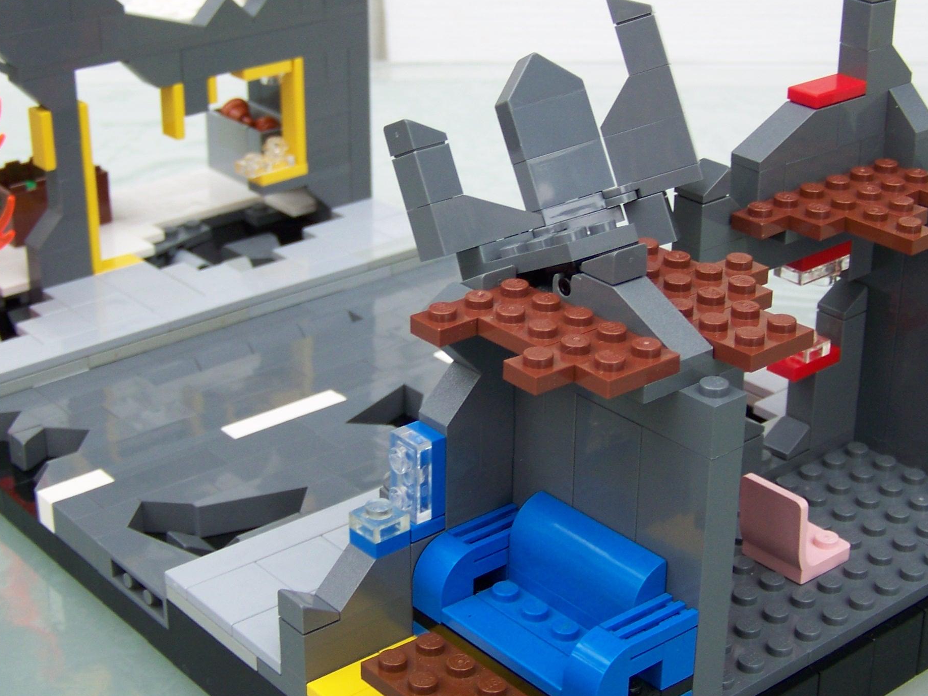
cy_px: 303
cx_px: 457
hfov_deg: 30.3
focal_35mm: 64
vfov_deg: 22.9
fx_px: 1716
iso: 64
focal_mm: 6.3
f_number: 2.8
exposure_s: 1/80
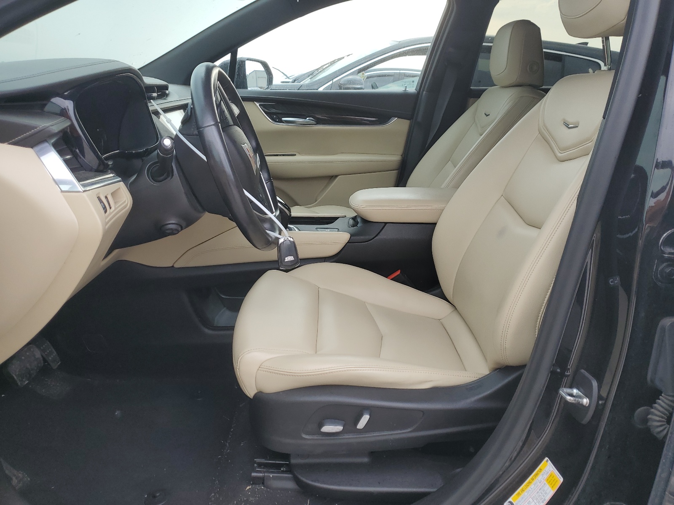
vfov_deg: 53.1
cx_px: 337
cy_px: 252
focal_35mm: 26
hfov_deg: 67.3
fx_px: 506
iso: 50
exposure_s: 1/263
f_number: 1.5
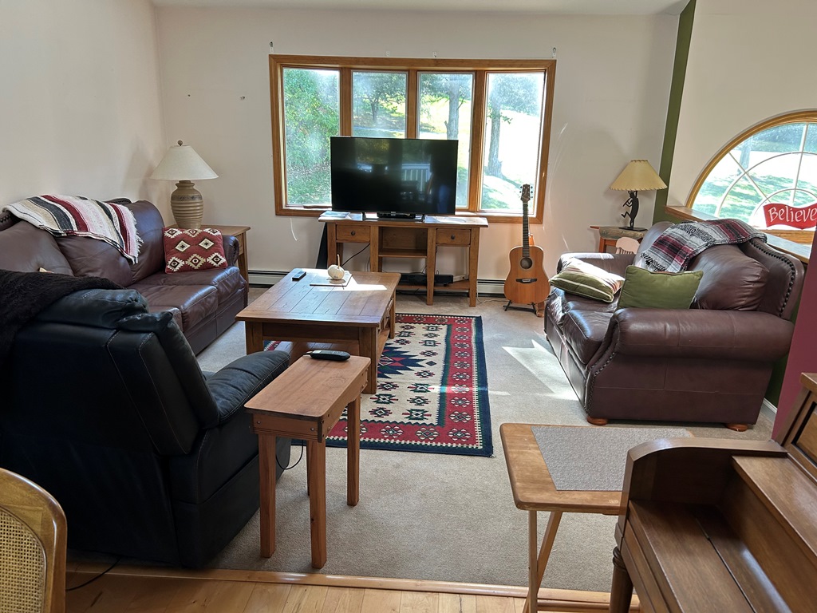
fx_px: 614
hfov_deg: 67.3
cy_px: 306
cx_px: 408
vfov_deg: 53.1
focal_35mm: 26
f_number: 1.5
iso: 125
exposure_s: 1/120
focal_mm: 5.7
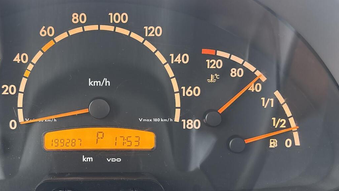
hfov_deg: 49.5
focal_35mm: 40
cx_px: 110
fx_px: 360
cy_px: 110
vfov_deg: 29.7
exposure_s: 1/49
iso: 320
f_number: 1.6
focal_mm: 5.96
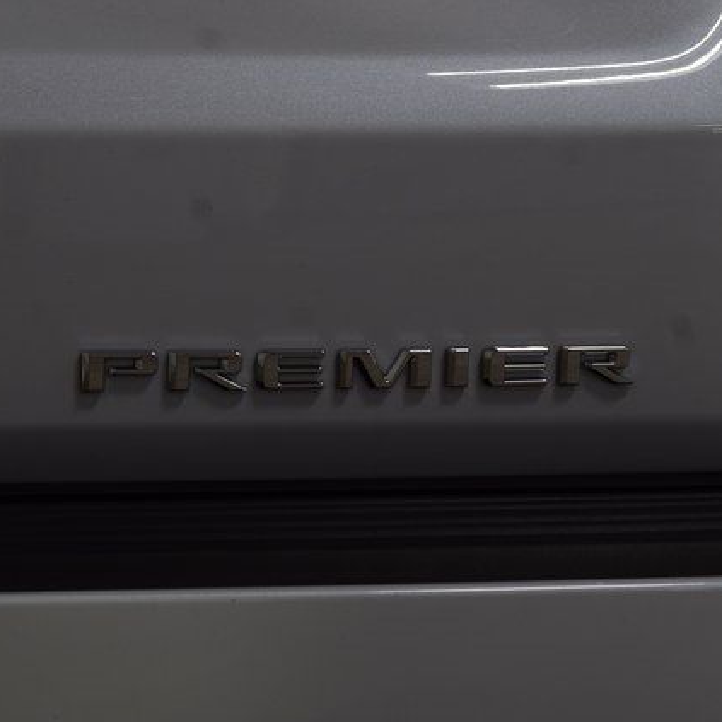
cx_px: 336
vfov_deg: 12.9
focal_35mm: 135
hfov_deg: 12.9
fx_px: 3186
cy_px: 363
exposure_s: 1/30
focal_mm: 70
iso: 400
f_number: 7.1
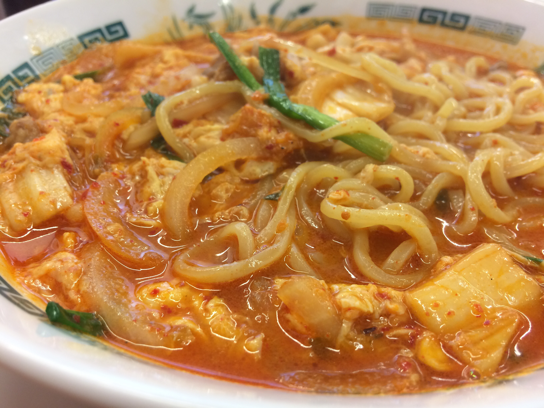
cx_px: 272
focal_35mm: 29
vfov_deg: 48.2
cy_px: 204
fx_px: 456
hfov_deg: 61.7
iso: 40
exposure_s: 1/40
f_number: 2.2
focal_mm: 4.15
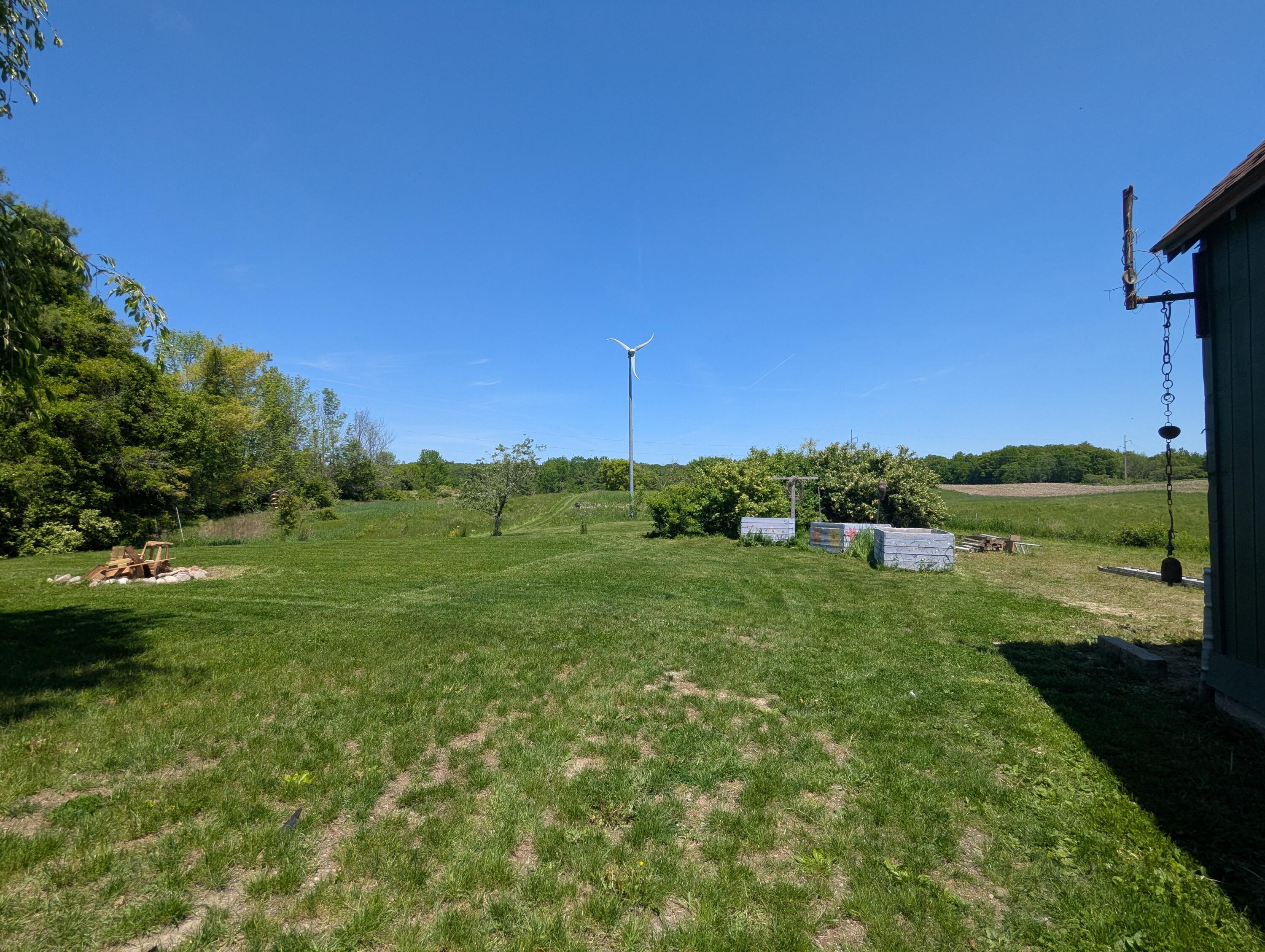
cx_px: 632
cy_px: 476
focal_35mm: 16
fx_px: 585
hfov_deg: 94.4
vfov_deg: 78.2
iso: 49
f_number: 2.2
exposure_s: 1/1350
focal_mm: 2.35
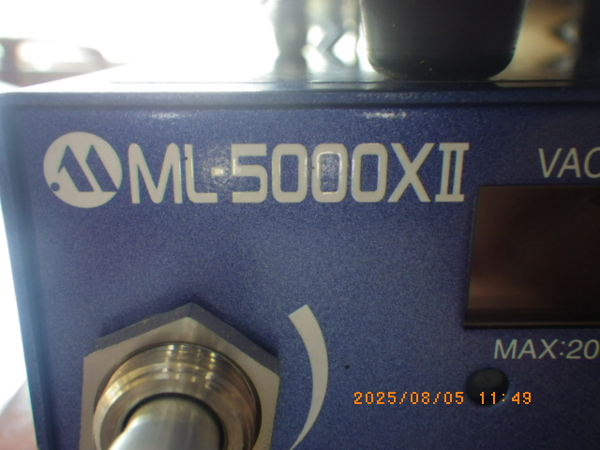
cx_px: 300
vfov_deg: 41.8
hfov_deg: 54.0
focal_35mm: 34
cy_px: 225
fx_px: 589
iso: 640
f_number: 3.8
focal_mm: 6.1
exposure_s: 1/50
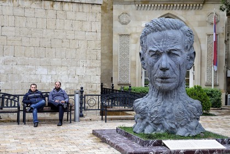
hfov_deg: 35.6
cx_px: 115
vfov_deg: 24.2
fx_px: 358
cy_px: 77
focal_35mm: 56
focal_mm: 56
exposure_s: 1/60
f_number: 10
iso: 400
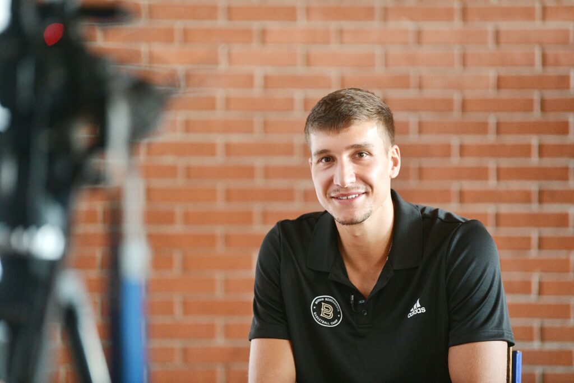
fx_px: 2551
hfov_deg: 12.8
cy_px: 192
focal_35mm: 160
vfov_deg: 8.6
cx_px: 287
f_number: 2.8
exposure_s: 1/125
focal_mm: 160
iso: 3600
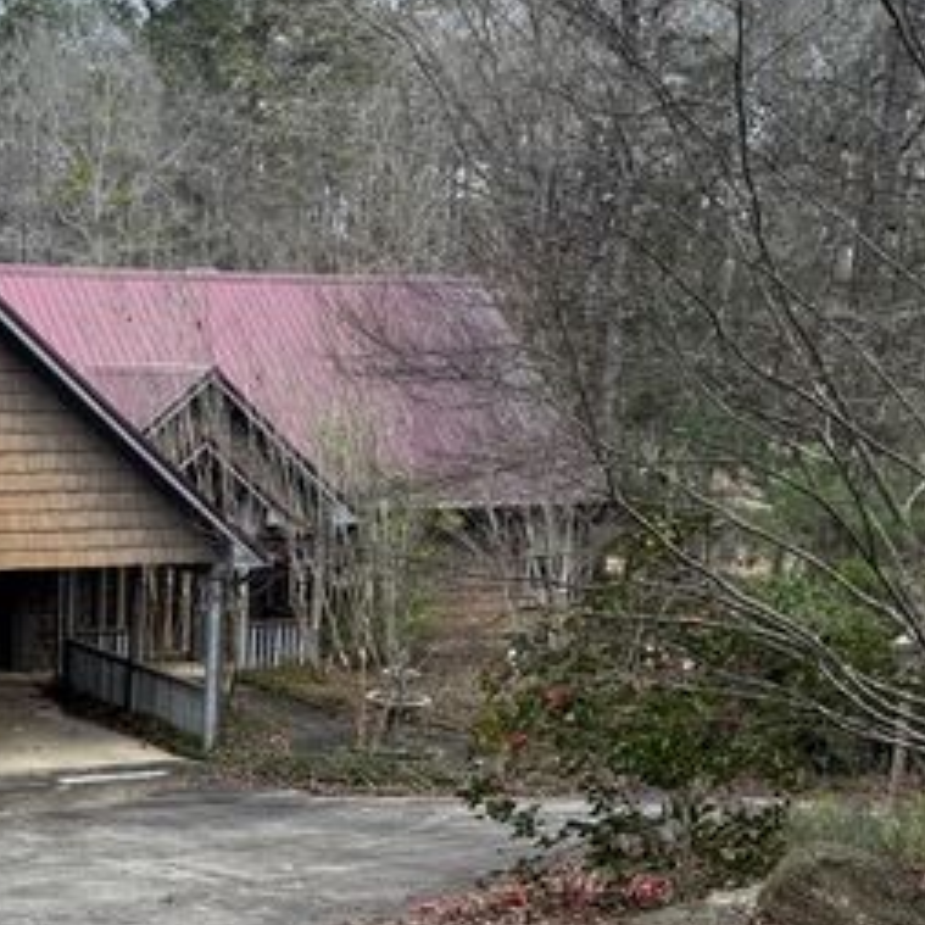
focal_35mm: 56
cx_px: 37
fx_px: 1693
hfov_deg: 28.9
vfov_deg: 29.6
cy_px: 781
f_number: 1.78
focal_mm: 6.76
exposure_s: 1/1172
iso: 80
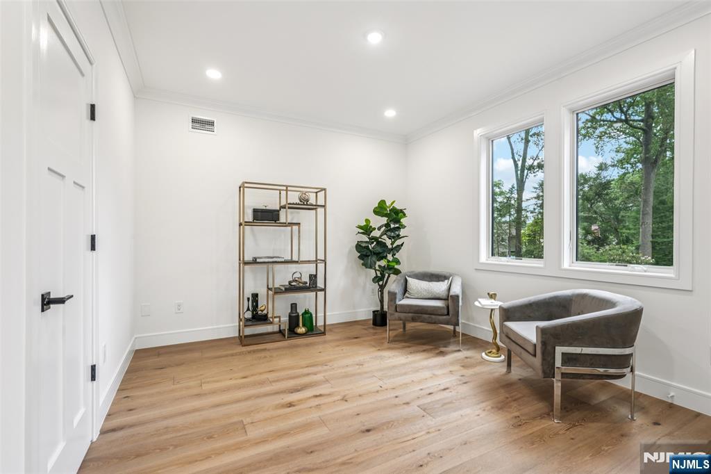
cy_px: 237
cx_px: 356
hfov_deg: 95.0
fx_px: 326
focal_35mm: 16
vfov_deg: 72.0
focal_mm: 16.5
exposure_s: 1/30
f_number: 8
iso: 400
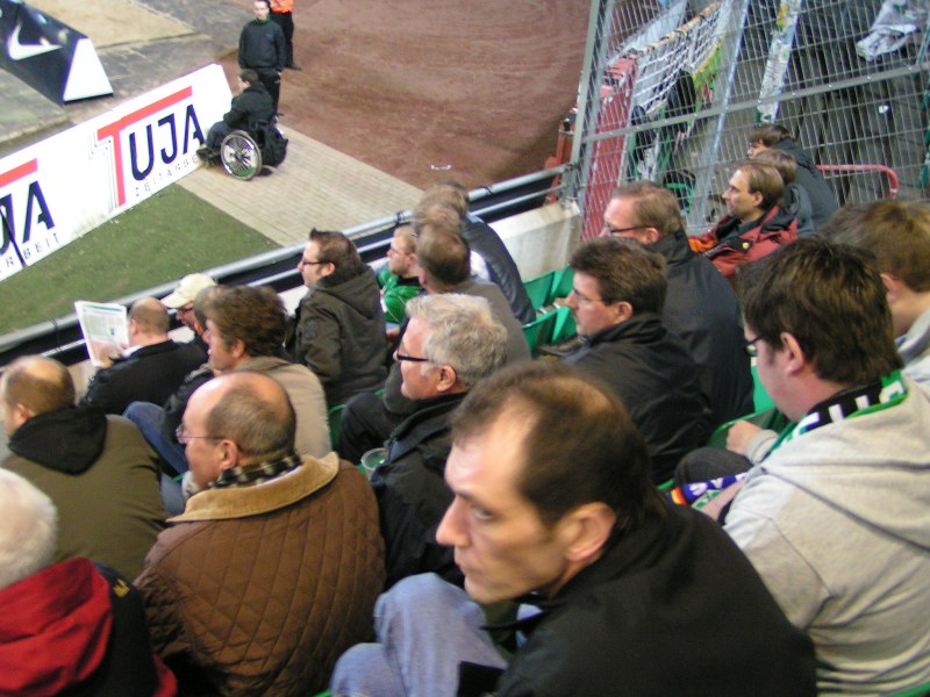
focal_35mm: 38
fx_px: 1021
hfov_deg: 49.0
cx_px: 465
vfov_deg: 37.7
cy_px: 348
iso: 200
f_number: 2.8
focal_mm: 5.8
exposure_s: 1/13
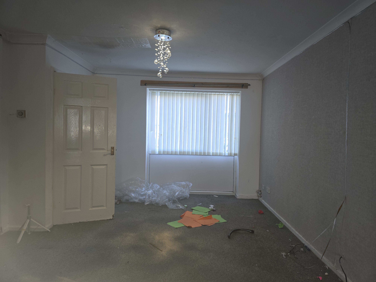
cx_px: 188
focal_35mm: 23
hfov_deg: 73.9
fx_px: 250
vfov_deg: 58.9
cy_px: 141
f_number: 1.7
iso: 64
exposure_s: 1/50
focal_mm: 6.3
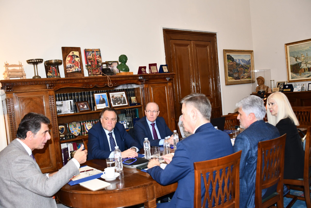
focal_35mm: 30
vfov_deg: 43.6
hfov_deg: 61.9
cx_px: 156
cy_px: 104
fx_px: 259
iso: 1100
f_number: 3.5
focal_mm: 20
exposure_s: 1/60
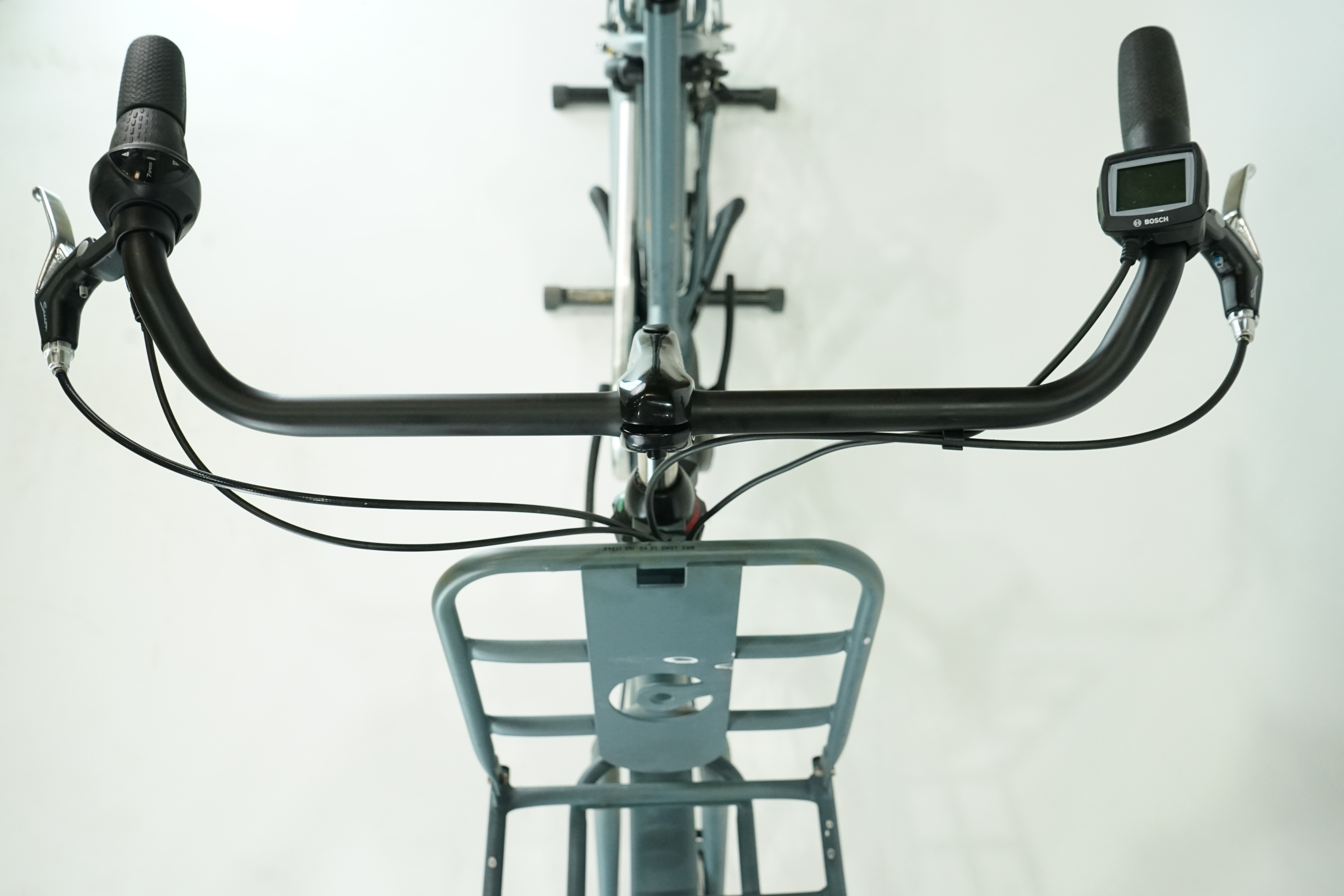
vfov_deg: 45.0
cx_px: 672
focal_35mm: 29
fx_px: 1083
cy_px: 448
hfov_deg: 63.7
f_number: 6.3
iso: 2500
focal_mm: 29
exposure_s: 1/200
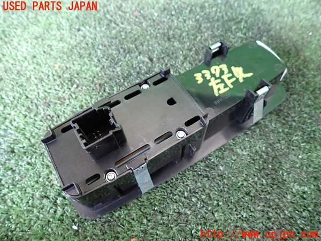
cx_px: 160
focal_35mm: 25
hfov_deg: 69.4
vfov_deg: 54.9
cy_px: 120
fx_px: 232
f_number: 2
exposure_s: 1/30
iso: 320
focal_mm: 4.5
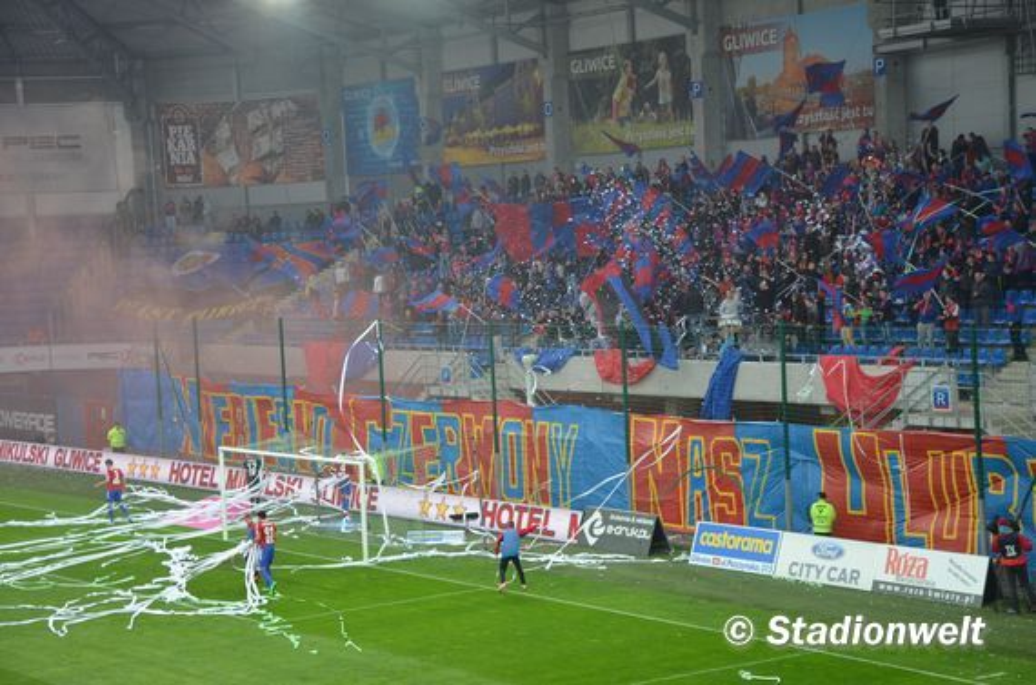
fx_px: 2239
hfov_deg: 26.1
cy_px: 342
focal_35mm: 78
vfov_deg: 17.4
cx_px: 518
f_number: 5.6
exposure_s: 1/125
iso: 360
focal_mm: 52
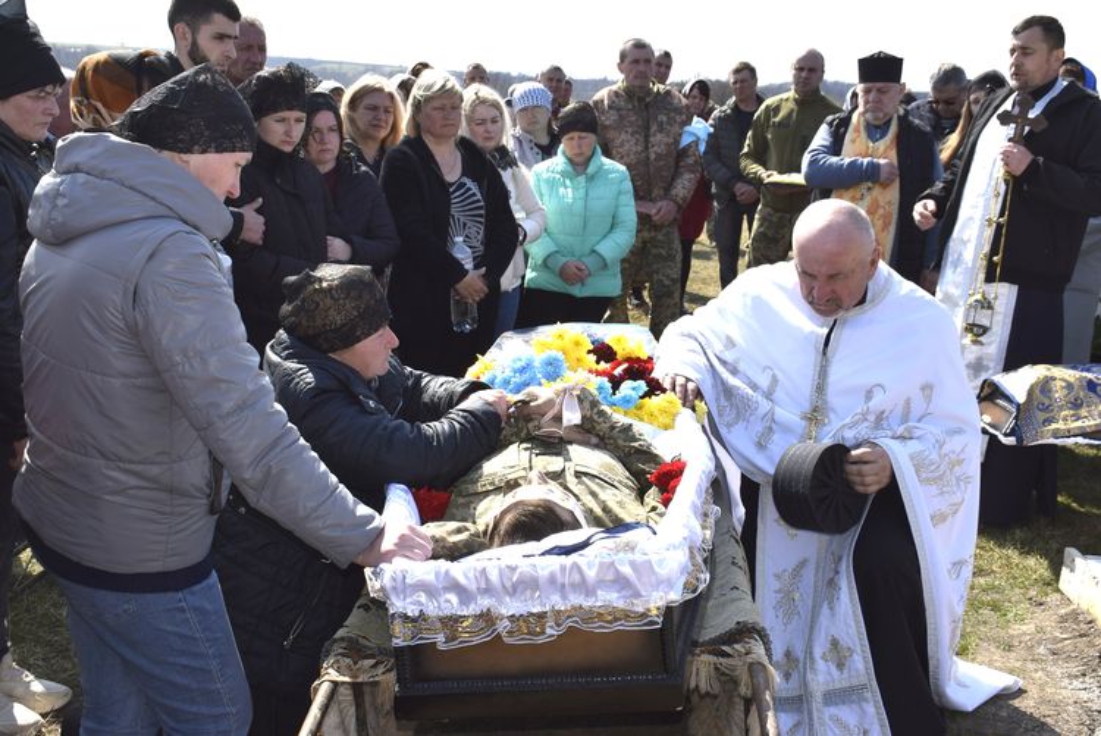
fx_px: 1285
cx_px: 550
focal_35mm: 42
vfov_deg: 31.9
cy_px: 368
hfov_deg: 46.4
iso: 100
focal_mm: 28
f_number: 9
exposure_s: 1/200
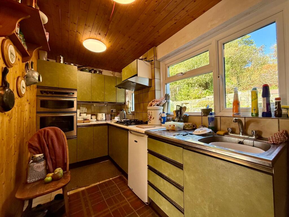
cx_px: 144
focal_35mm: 14
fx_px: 117
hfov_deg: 102.1
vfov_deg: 85.7
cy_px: 108
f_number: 2.2
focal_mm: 2.22
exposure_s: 1/99
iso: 160
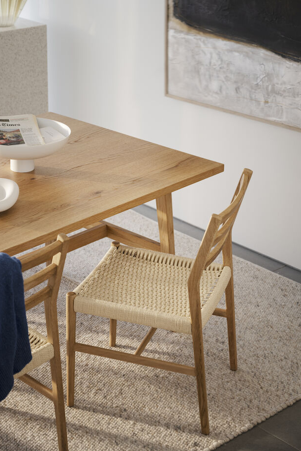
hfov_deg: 18.7
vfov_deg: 27.7
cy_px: 222
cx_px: 150
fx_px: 915
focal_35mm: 73
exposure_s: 1/1.67
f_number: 4
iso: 80
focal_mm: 67
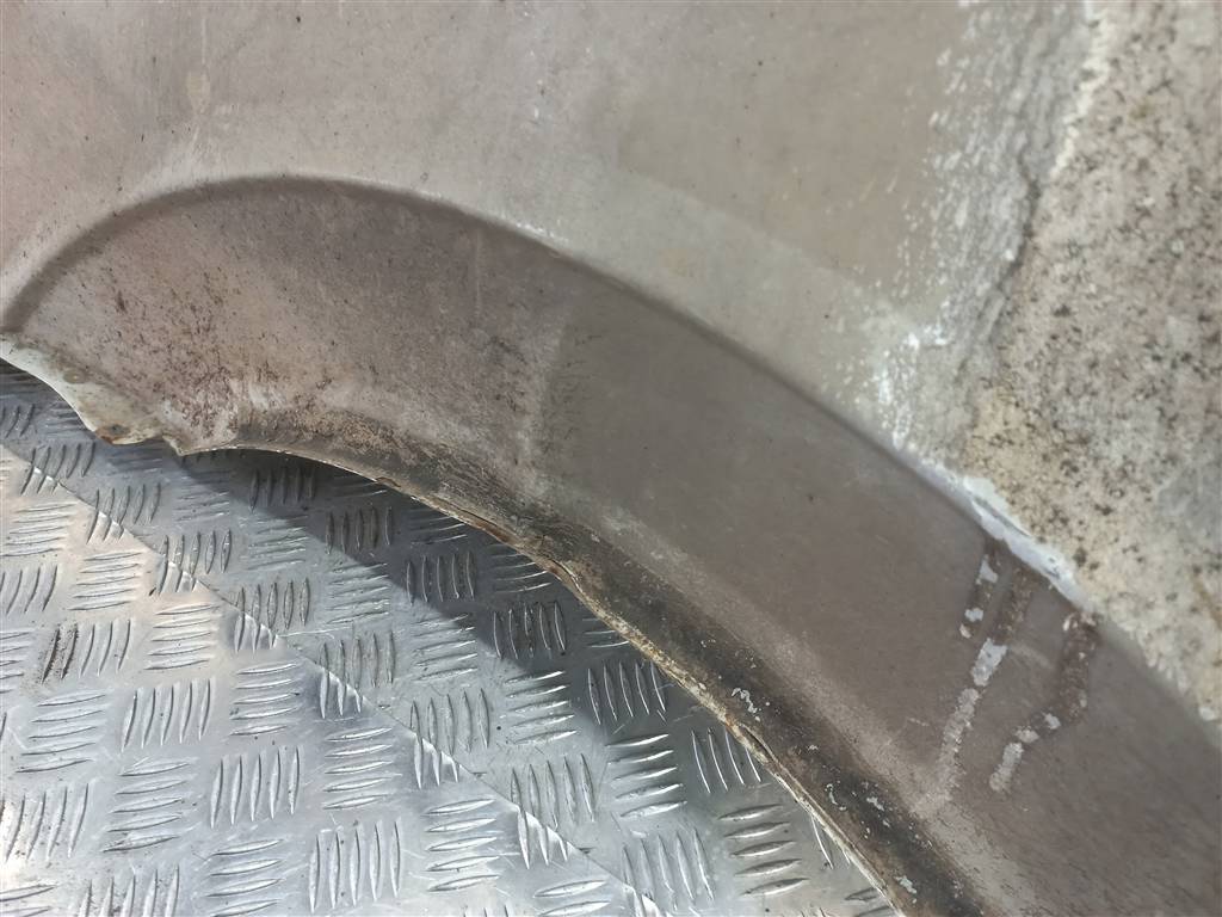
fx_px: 883
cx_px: 611
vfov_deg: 54.9
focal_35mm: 25
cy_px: 458
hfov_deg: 69.4
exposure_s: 1/50
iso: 100
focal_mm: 4.6
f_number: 1.8
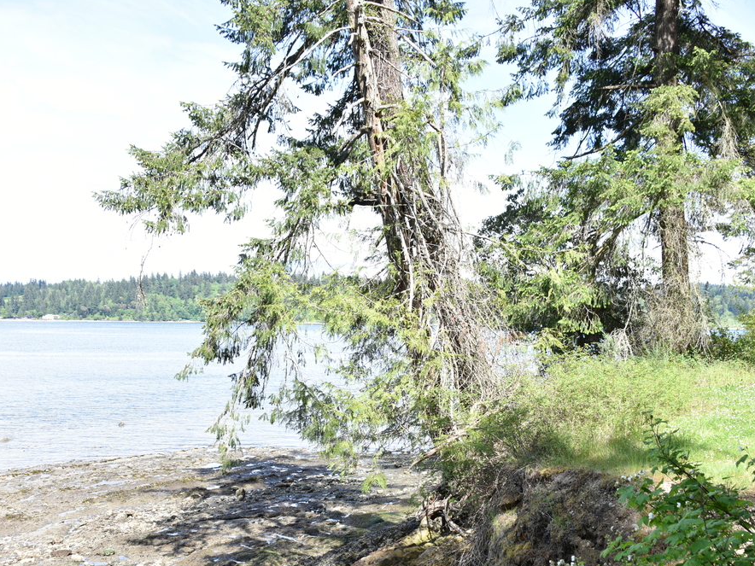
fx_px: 851
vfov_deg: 36.6
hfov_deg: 47.9
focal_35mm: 39
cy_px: 362
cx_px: 380
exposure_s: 1/160
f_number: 6.3
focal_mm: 28
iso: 100
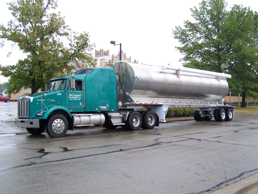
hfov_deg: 49.0
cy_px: 97
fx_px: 283
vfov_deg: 37.7
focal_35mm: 38
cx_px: 129
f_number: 2.8
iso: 80
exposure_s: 1/125
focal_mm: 6.3
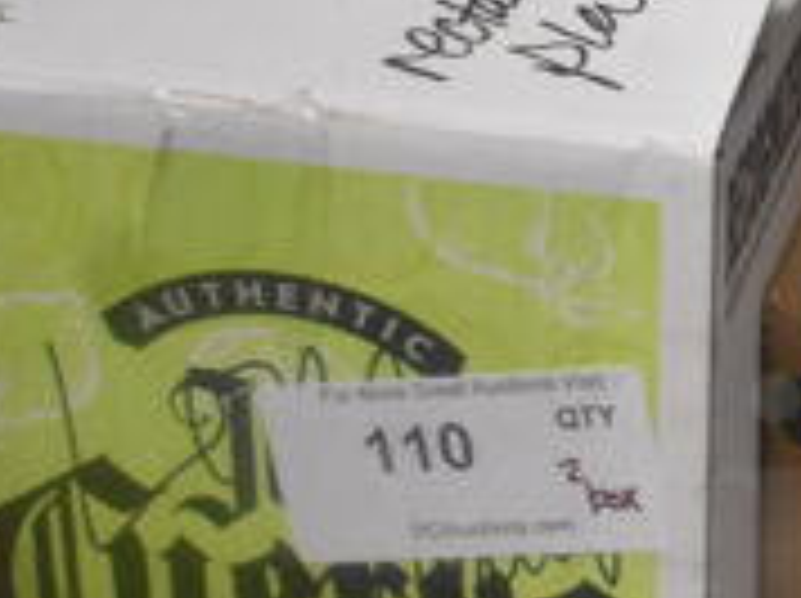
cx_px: 1053
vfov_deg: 12.3
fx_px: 2750
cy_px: 580
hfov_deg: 15.7
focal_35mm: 119
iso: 4500
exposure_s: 1/125
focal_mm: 24
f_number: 3.8
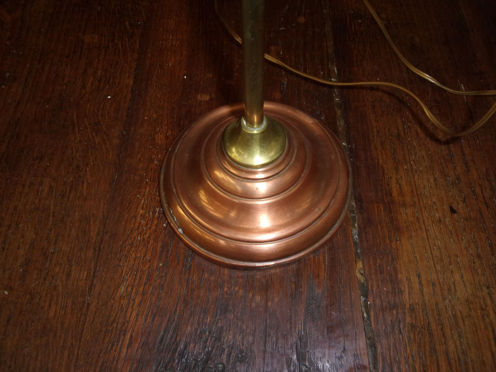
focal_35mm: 28
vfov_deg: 49.7
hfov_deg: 63.4
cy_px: 186
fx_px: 401
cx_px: 248
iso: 200
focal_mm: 5.1
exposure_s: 1/34
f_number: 3.9
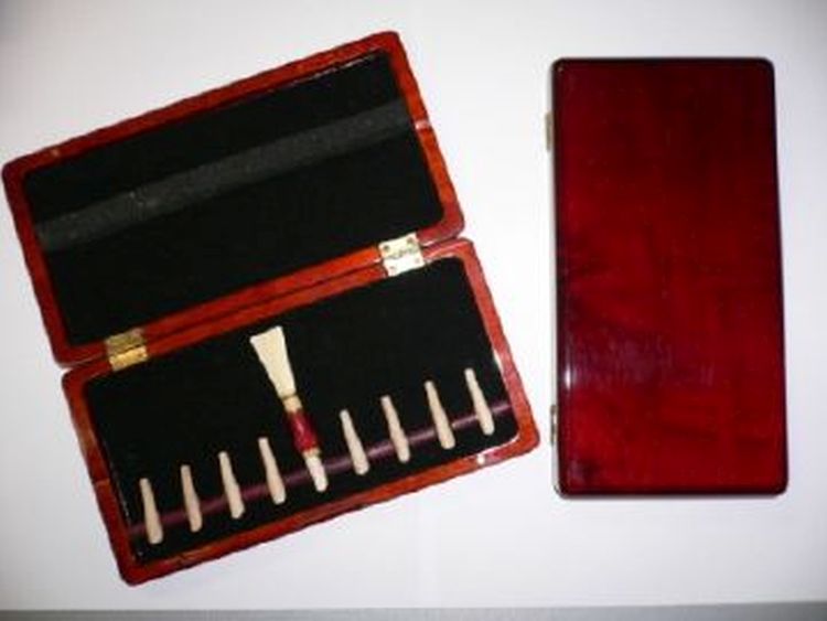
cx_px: 414
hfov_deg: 52.6
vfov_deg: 40.7
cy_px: 310
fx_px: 836
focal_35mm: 35
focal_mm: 5.8
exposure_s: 1/60
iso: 80
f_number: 2.8
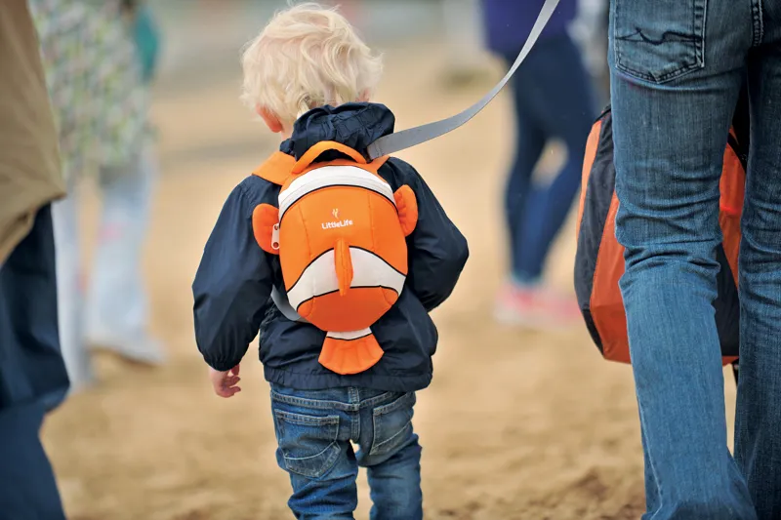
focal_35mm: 150
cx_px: 390
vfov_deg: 9.1
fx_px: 3253
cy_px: 260
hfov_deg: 13.7
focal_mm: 150
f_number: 2.8
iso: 320
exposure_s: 1/800
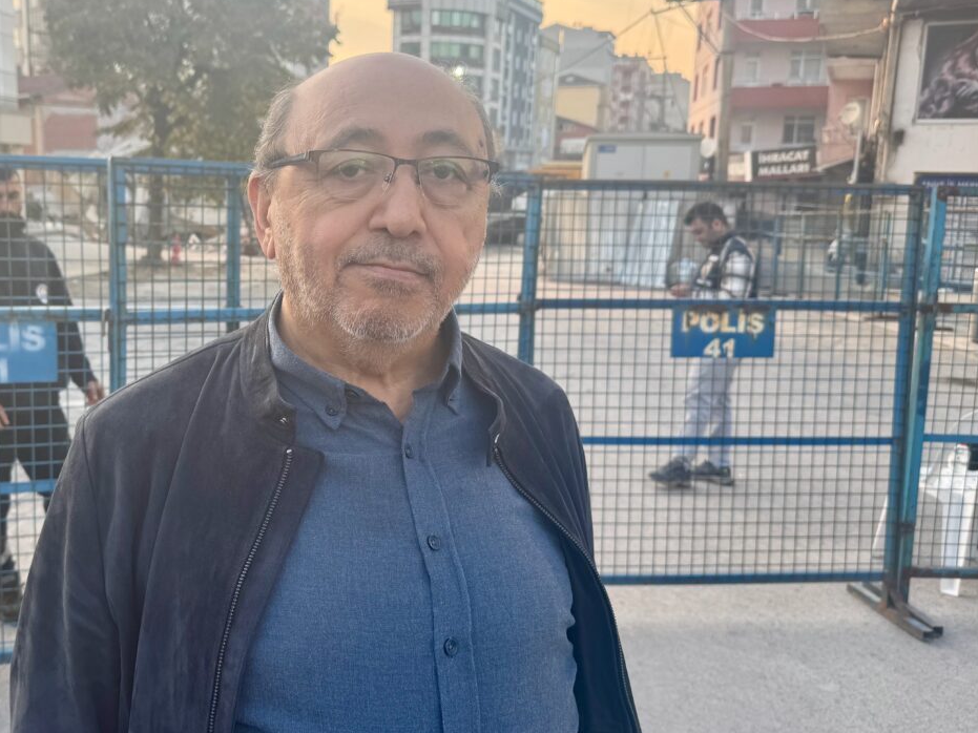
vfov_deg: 42.9
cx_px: 315
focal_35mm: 33
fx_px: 932
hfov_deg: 54.1
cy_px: 338
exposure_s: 1/301
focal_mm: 6.76
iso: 80
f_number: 1.78
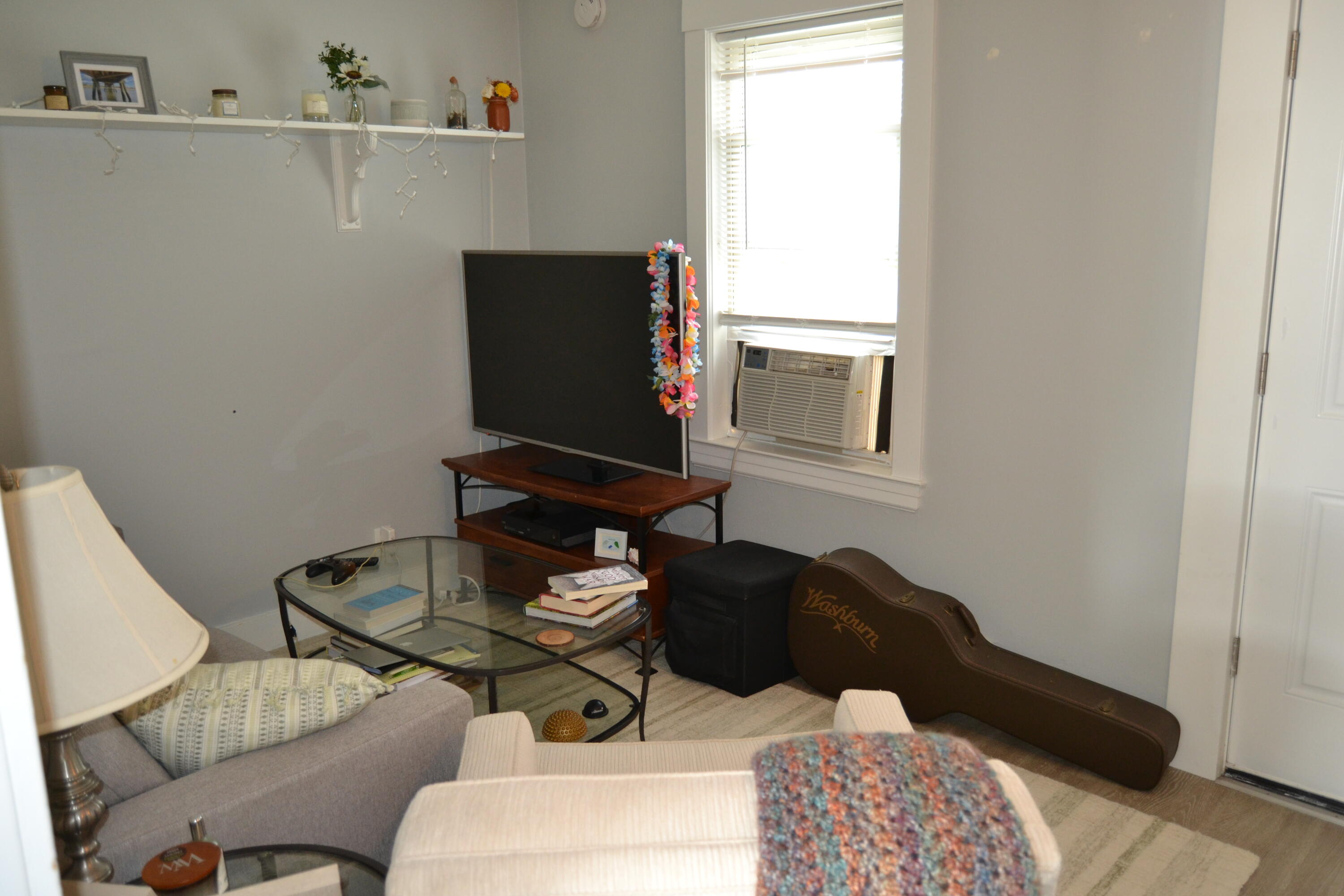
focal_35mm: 27
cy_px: 448
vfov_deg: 47.9
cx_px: 672
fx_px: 1008
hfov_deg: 67.4
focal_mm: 18
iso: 800
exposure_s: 1/60
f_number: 3.5
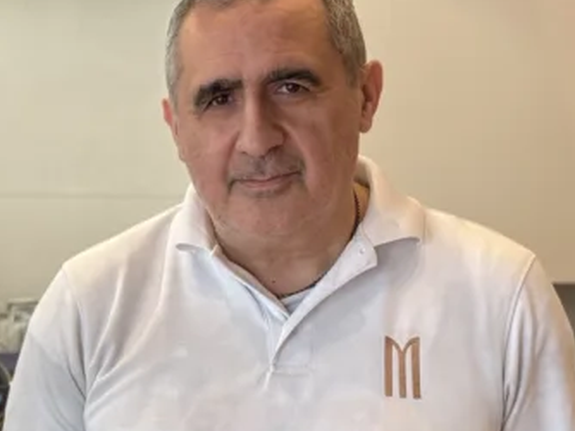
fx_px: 1909
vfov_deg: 12.7
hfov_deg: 16.7
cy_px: 402
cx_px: -21
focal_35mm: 115
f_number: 1.78
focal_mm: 6.86
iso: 125
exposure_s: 1/100
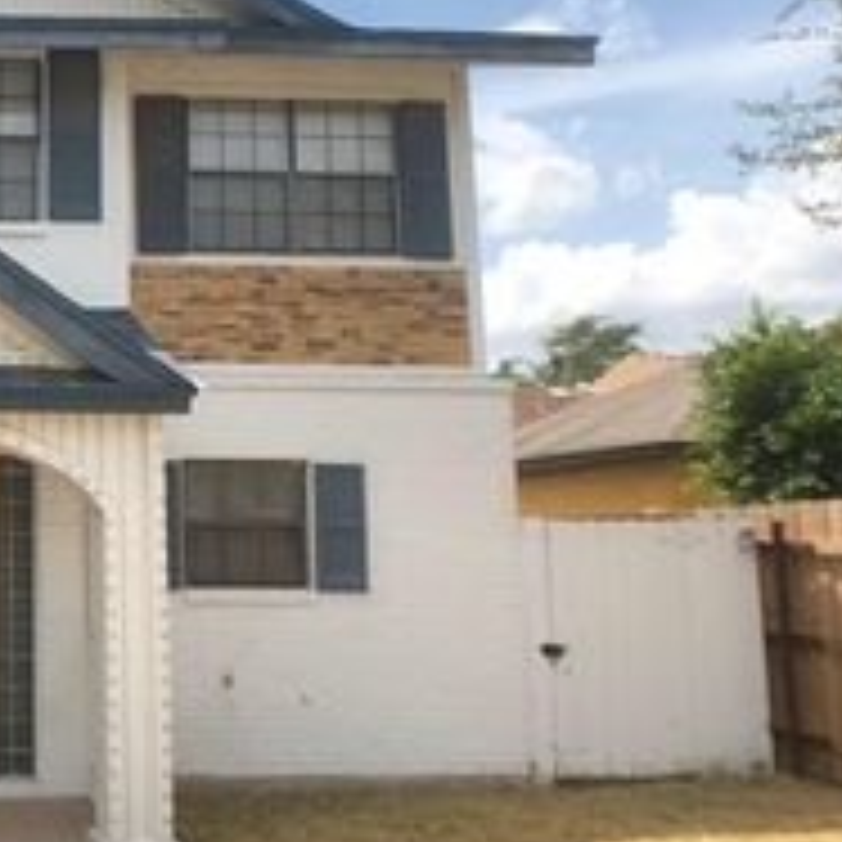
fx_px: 1816
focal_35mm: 66
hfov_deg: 24.4
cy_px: 403
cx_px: -81
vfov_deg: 26.1
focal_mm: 4
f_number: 1.8
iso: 20
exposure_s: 1/1412
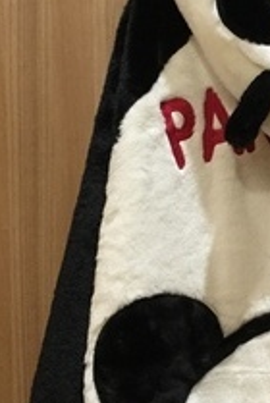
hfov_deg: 17.1
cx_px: 313
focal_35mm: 77
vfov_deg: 26.2
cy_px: 264
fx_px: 863
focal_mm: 3.3
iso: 160
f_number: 2.4
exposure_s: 1/33
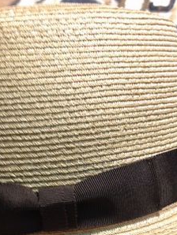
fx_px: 402
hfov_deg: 24.8
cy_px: 194
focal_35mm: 59
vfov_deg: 31.7
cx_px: 65
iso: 64
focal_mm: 4.12
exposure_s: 1/20
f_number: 2.4
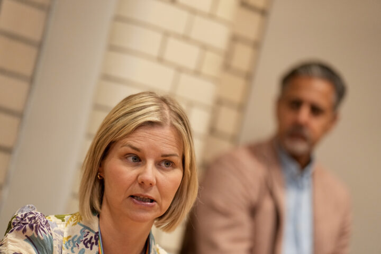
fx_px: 1556
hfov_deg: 14.0
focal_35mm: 147
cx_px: 190
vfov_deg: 9.3
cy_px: 127
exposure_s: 1/200
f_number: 2.8
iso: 1600
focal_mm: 147
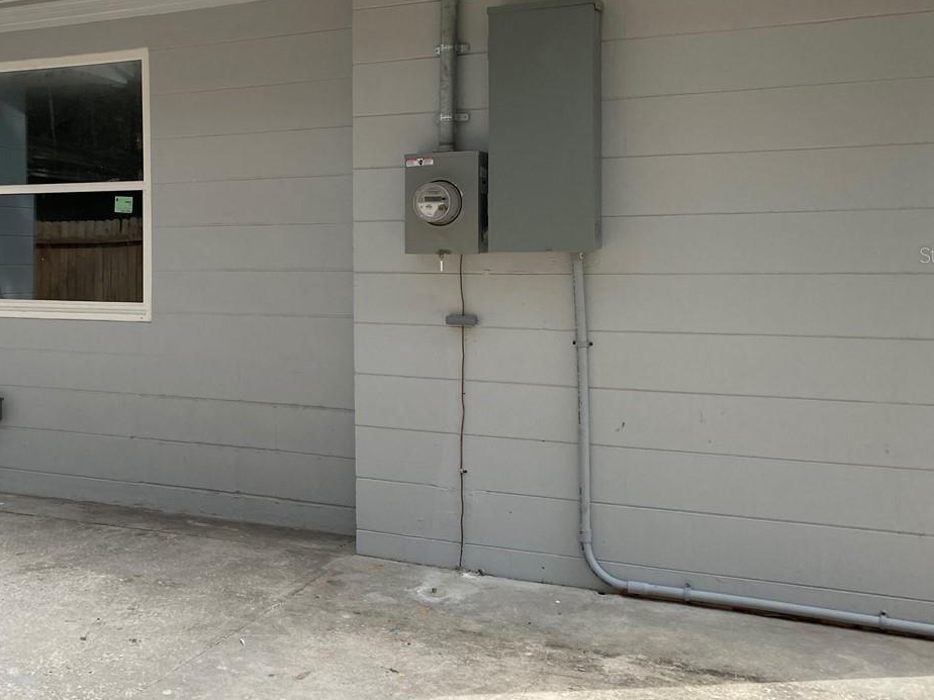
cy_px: 255
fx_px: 1214
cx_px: 206
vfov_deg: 32.0
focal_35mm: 45
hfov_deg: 40.6
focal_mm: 4.25
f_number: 1.8
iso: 32
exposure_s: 1/1258
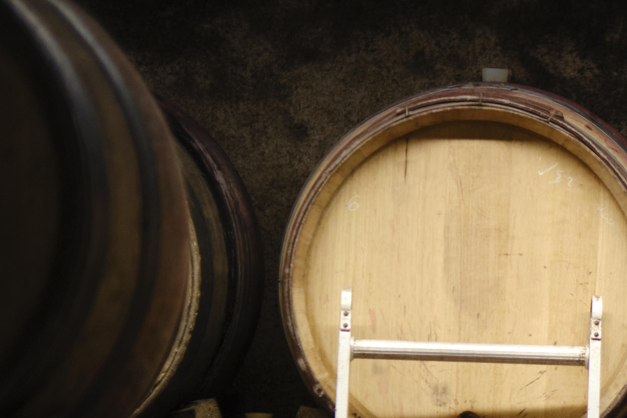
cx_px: 806
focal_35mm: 201
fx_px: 3501
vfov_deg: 6.8
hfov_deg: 10.0
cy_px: 499
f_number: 1
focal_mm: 50
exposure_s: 1/125
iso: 1250
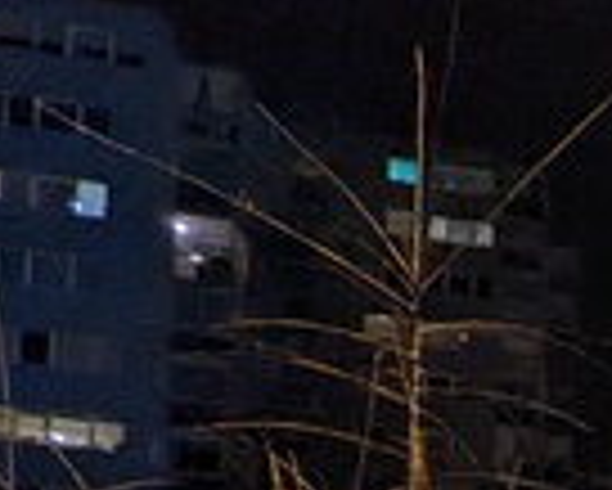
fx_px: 1776
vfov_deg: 14.3
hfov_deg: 13.9
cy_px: 823
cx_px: 1454
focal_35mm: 98
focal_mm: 2.35
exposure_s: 1/25
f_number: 2.2
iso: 328
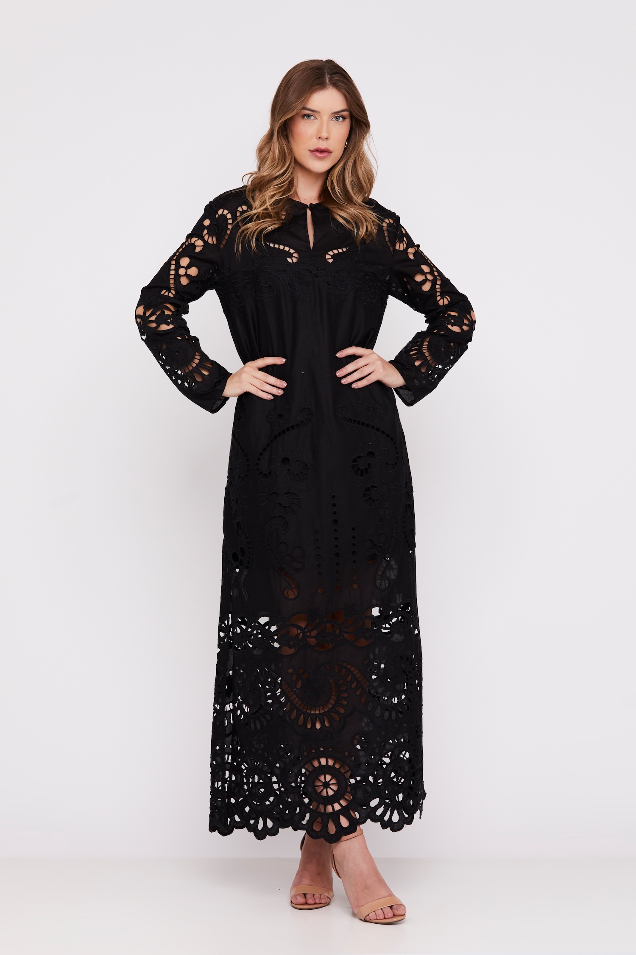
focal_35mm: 45
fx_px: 1194
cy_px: 478
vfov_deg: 43.6
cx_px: 318
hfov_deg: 29.8
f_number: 5.6
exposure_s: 1/160
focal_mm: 45
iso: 200
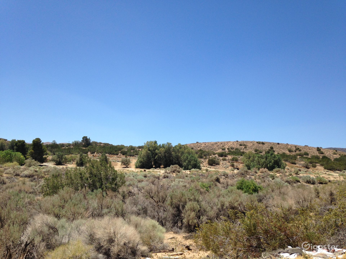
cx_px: 173
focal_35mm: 33
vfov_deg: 42.9
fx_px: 330
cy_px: 130
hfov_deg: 55.4
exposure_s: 1/1695
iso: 50
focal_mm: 4.12
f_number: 2.4
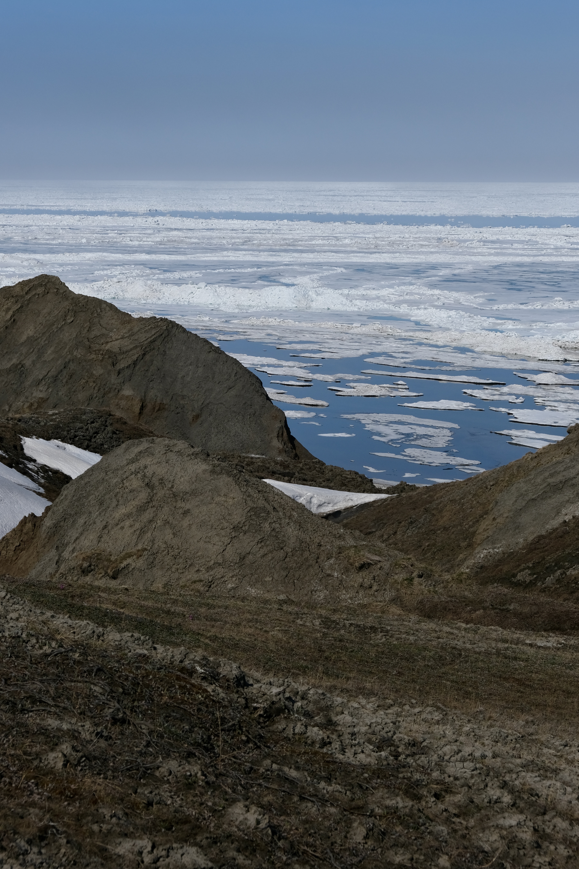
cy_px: 434
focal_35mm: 73
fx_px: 1761
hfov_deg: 18.7
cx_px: 290
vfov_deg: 27.7
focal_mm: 48.4
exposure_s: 1/1700
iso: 200
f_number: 9
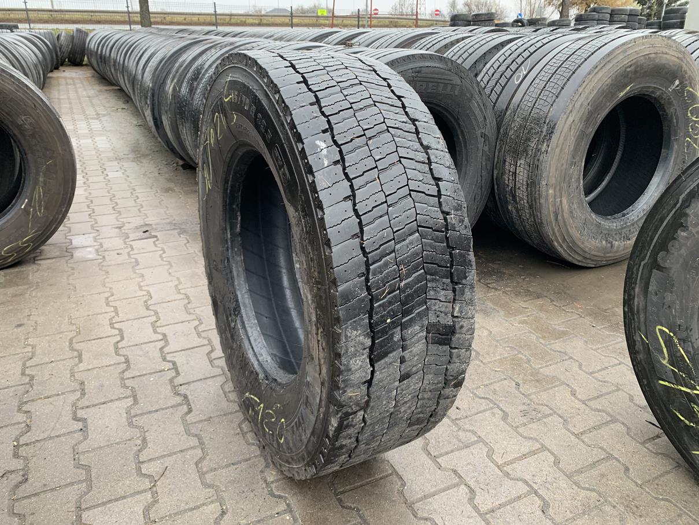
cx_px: 350
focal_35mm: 26
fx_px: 525
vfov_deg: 53.1
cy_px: 262
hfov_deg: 67.3
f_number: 1.8
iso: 100
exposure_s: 1/113
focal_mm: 4.25
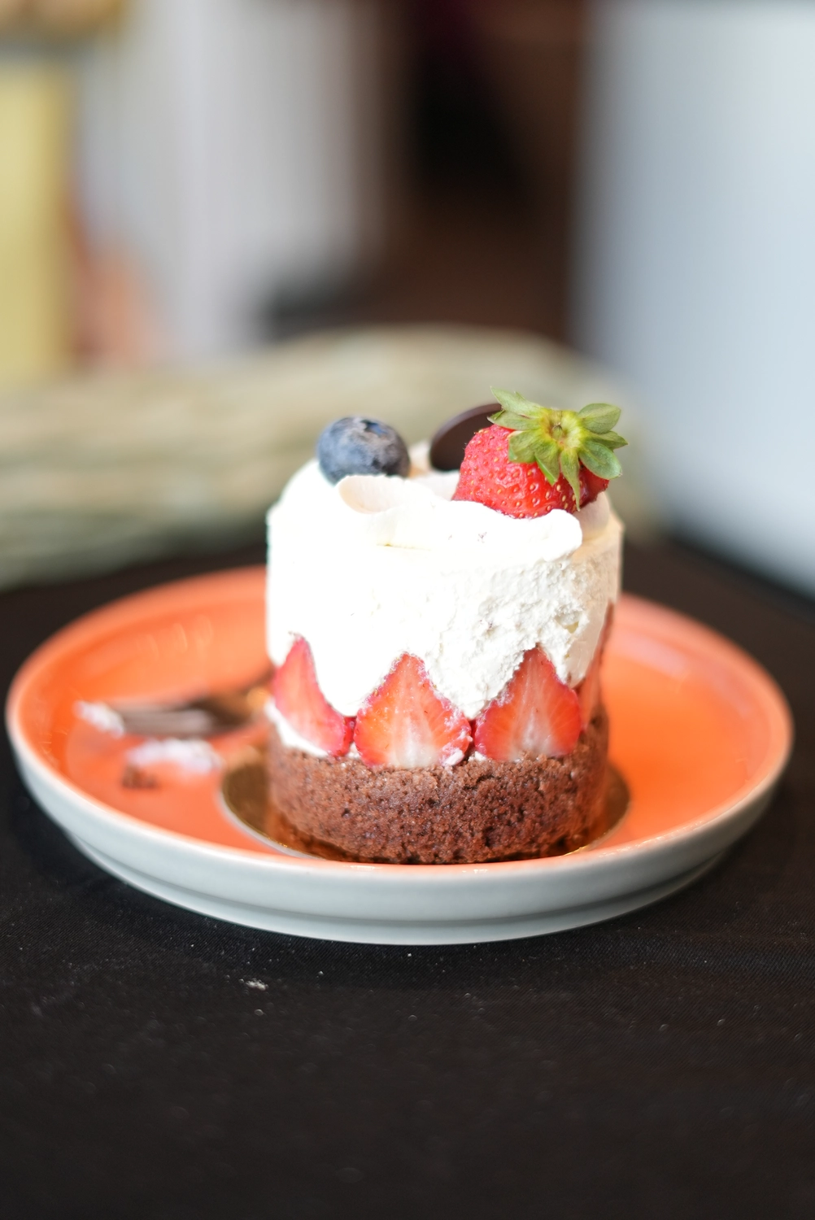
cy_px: 610
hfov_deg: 27.0
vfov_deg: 39.6
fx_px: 1695
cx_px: 408
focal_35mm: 50
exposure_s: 1/400
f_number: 1.8
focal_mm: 50
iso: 500
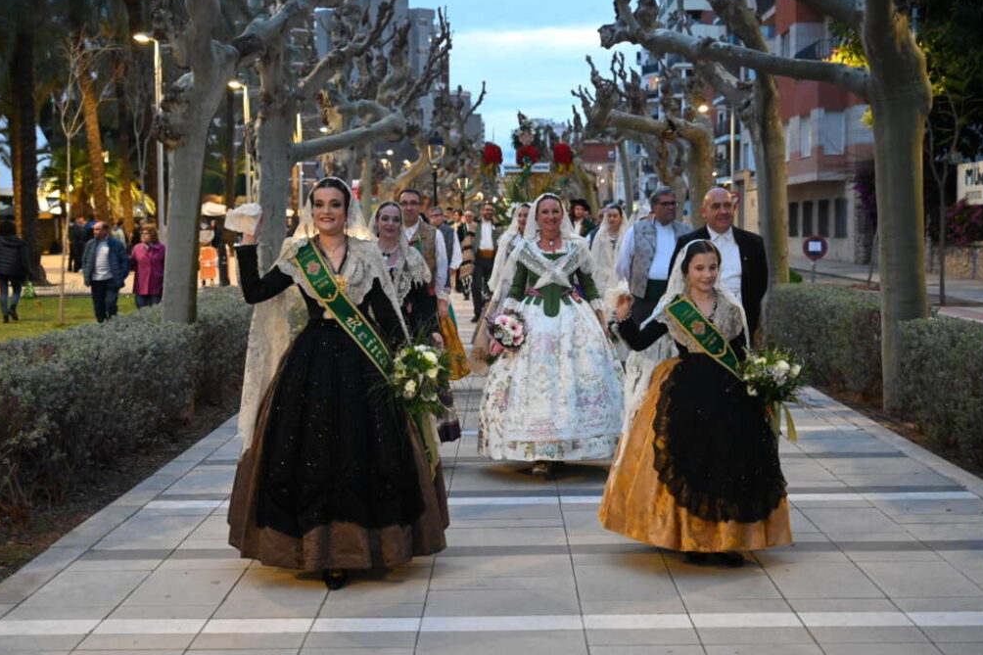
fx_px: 1392
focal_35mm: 51
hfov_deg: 38.9
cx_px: 492
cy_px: 324
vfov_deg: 26.5
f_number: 4
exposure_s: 1/200
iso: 10000
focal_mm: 50
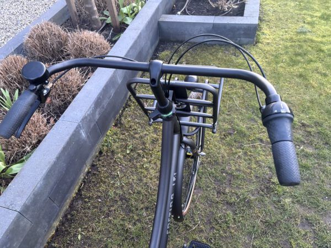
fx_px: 249
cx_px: 166
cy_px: 124
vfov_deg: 53.1
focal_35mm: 26
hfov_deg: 67.3
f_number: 1.6
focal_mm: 5.96
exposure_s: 1/47
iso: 500
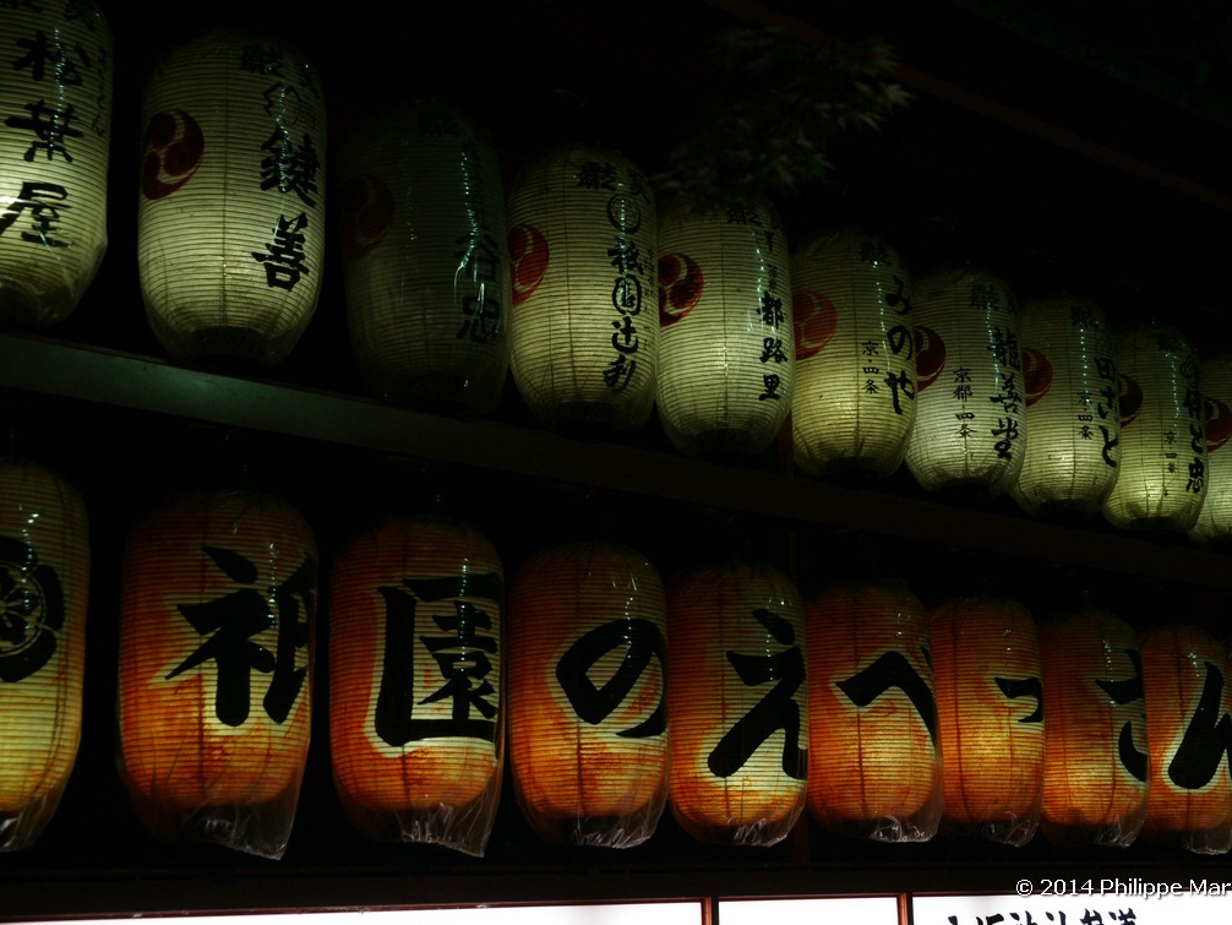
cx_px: 670
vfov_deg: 26.6
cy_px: 458
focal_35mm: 55
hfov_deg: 34.9
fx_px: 1958
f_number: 4.5
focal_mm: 50
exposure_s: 1/60
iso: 800
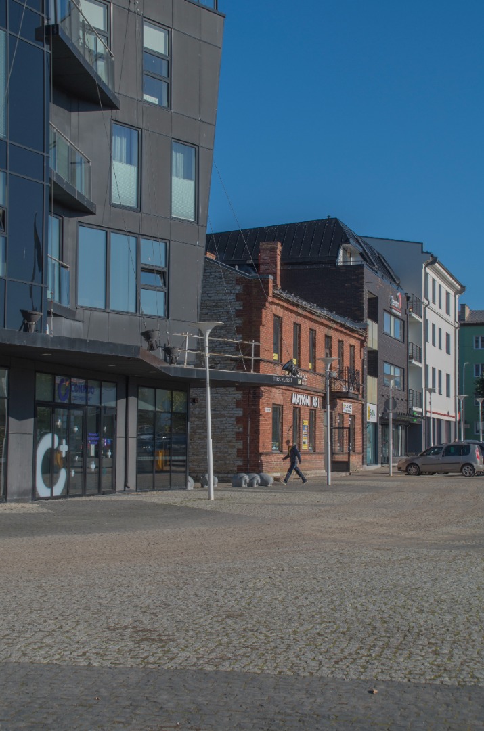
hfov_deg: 22.5
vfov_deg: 33.5
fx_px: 1216
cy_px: 366
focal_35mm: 60
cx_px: 242
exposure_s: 1/200
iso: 100
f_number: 11
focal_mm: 40
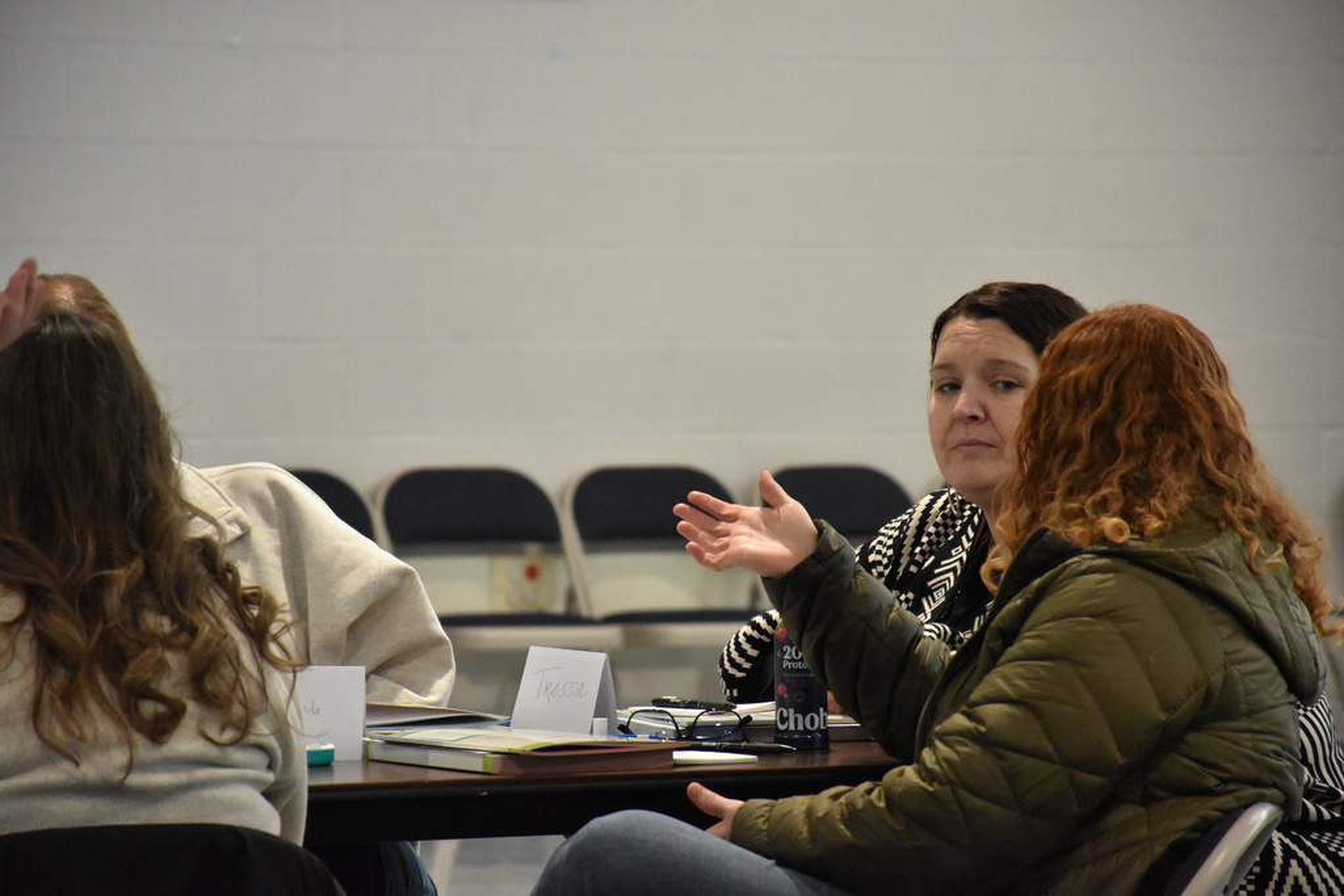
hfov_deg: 9.8
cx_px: 672
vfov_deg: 6.5
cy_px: 448
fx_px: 7841
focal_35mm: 210
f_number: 5.6
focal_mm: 140
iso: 6400
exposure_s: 1/320
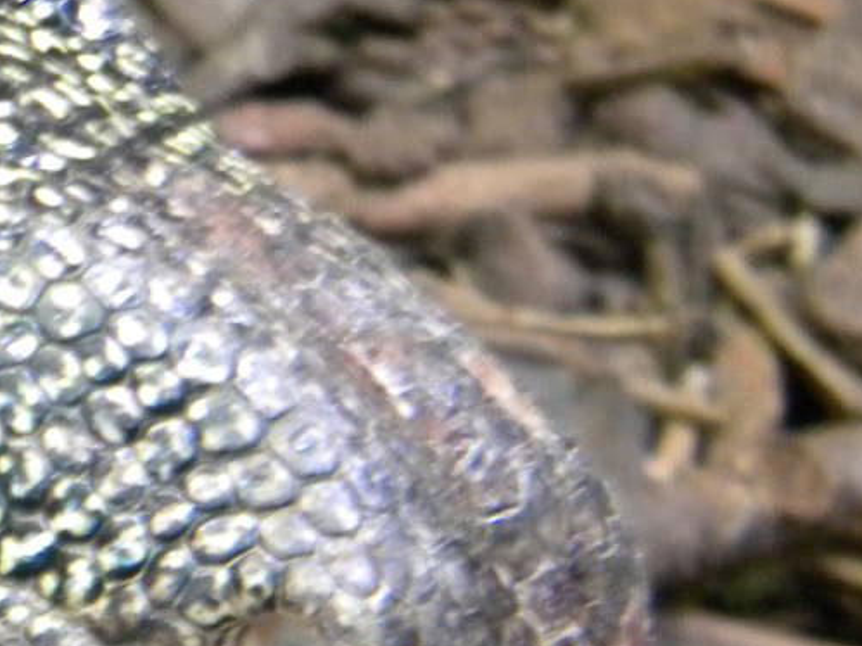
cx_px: -485
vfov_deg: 4.4
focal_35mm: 337
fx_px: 8390
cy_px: 199
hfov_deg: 5.8
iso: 400
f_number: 4.7
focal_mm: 19
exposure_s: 1/14.1
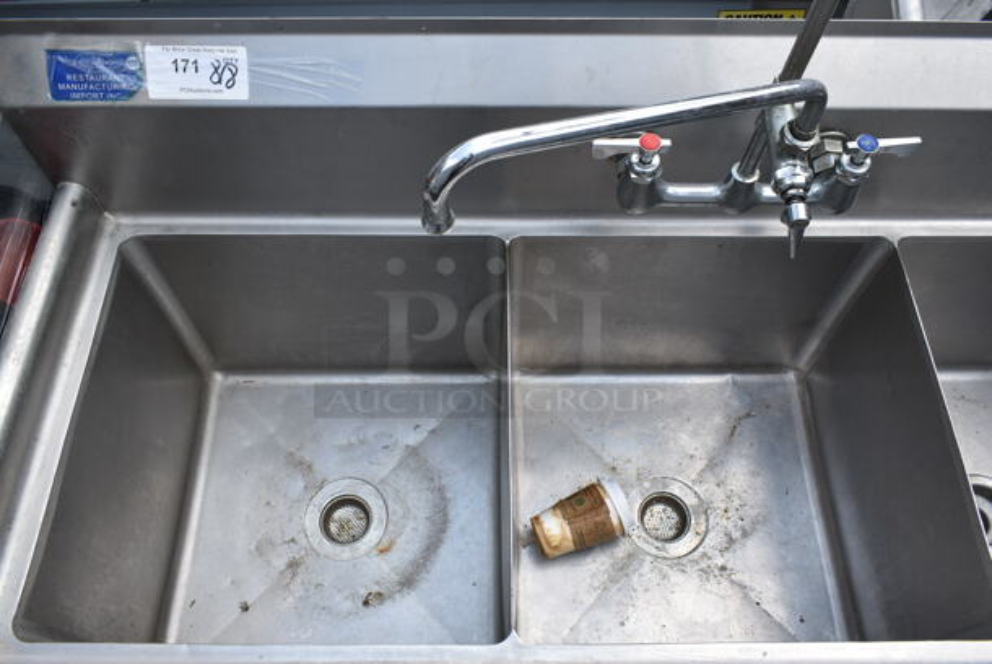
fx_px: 827
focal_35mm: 30
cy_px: 332
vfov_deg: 43.7
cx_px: 496
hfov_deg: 61.9
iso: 100
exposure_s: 1/100
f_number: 8
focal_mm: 20
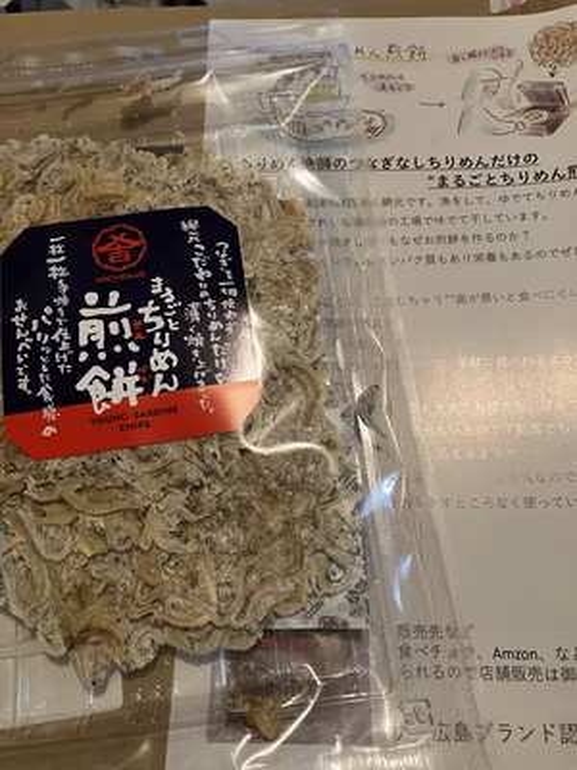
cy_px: 385
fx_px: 622
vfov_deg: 63.4
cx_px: 288
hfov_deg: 49.7
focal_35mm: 28
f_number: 1.8
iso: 400
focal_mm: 3.99
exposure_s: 1/25
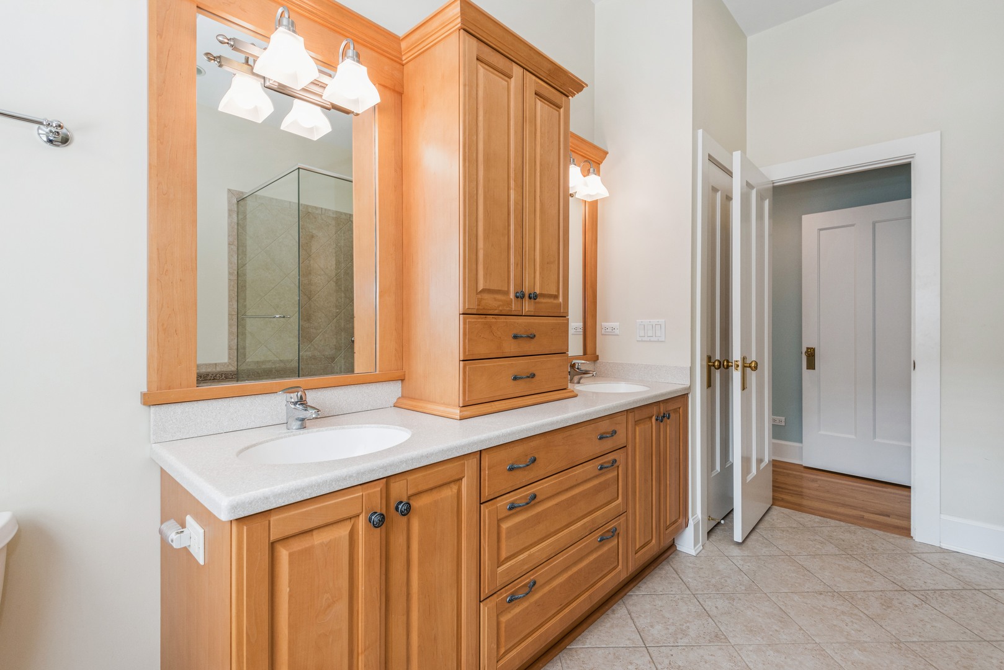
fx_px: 446
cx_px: 502
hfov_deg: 96.7
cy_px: 335
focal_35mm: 16
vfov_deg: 73.8
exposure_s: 1/40
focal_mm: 16
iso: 400
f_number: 8
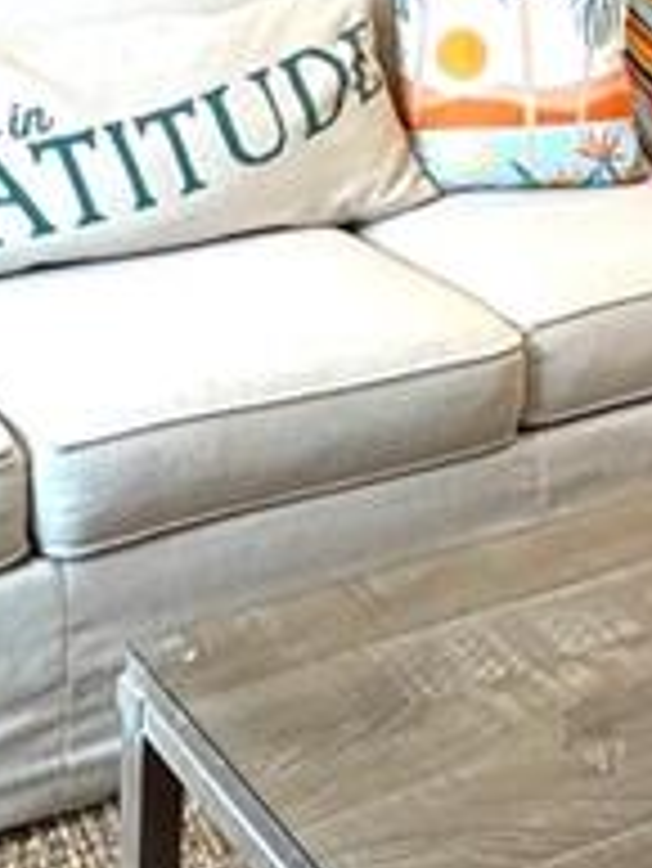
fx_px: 2182
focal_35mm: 87
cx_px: 490
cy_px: -207
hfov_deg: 16.9
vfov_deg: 20.8
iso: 100
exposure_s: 1/120
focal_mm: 2.22
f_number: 2.2
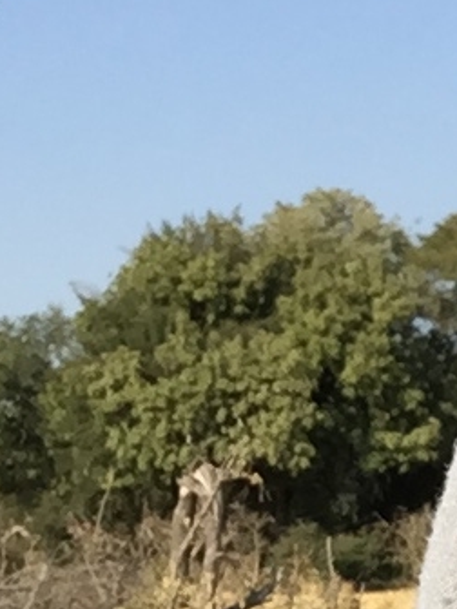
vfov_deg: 16.3
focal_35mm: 118
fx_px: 2077
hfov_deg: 12.5
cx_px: 308
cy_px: 651
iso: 32
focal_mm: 2.65
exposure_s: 1/1433
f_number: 2.2
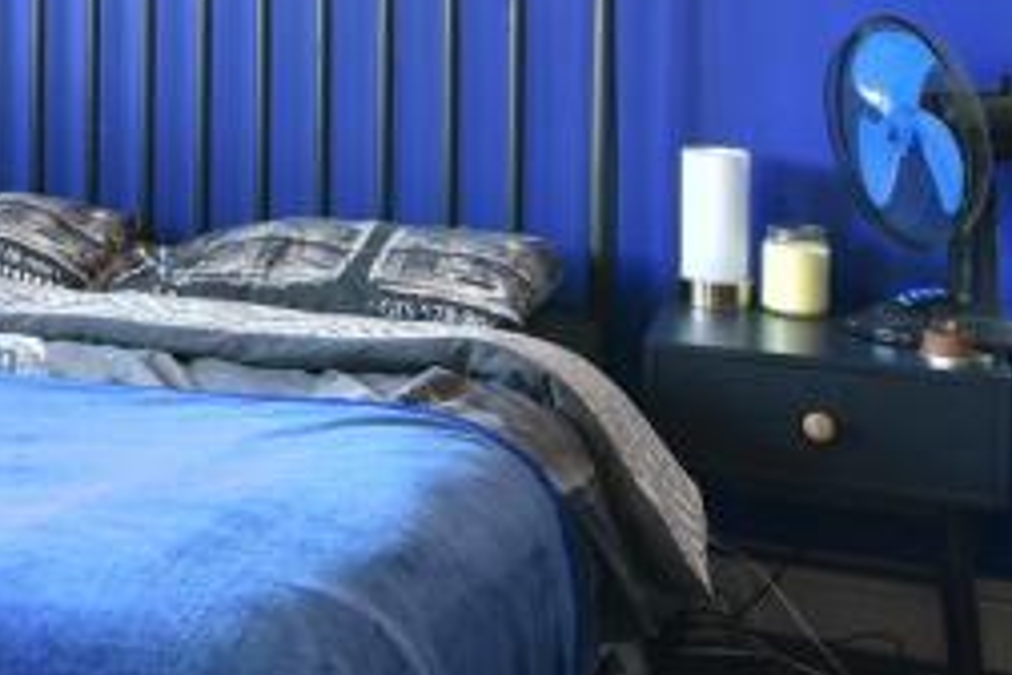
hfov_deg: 28.5
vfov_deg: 21.3
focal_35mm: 61
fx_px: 1715
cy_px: -42
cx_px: -209
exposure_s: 1.3
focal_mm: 10
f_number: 8
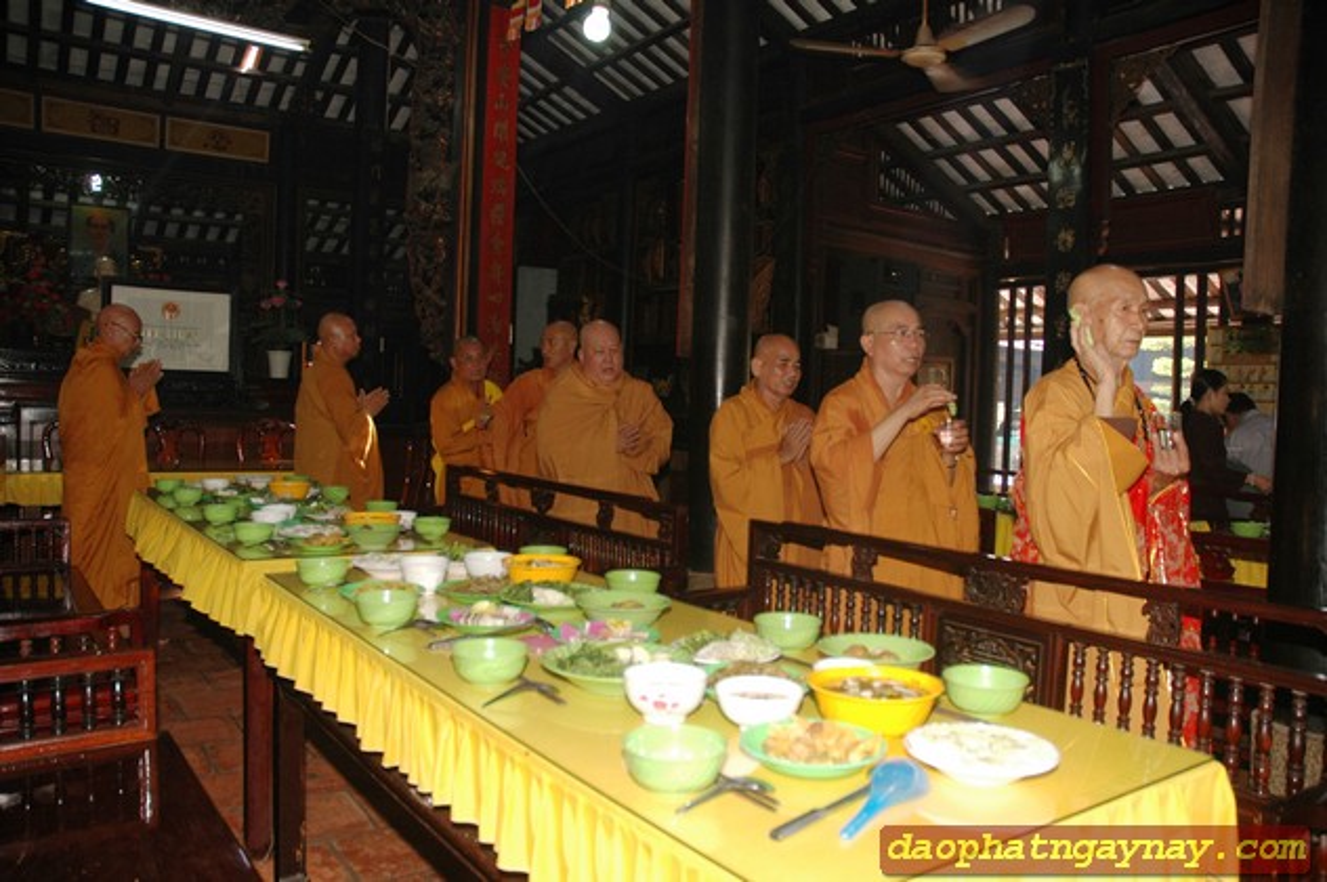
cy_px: 441
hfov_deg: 67.4
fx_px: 994
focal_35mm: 27
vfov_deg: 47.8
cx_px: 664
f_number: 4
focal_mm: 18
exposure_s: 1/60
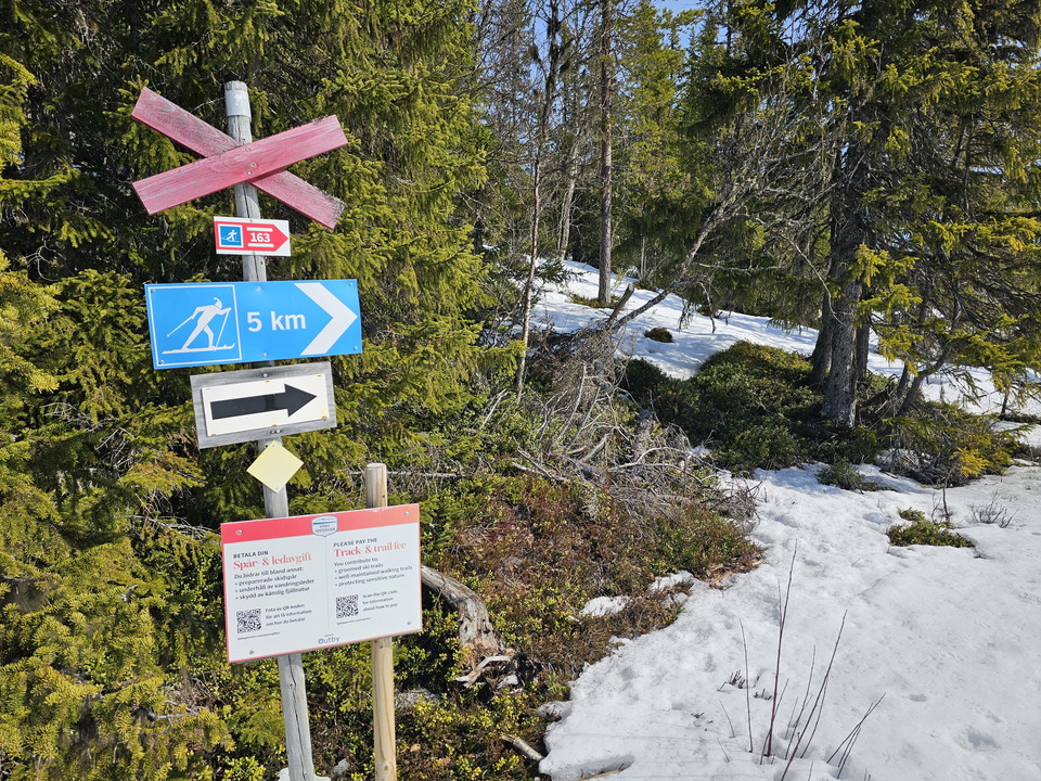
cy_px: 390
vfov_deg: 58.9
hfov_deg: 73.9
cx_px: 520
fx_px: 692
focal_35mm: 23
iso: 10
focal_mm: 6.3
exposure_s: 1/907
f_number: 1.7
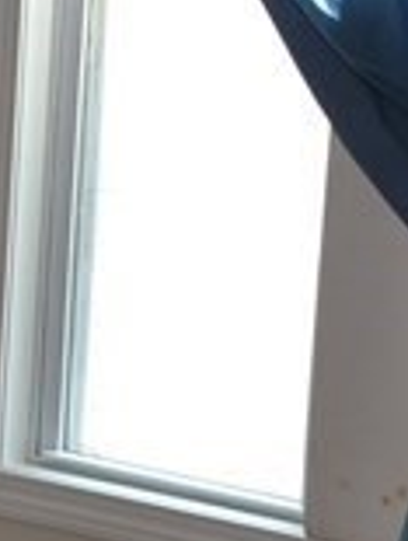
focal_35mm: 171
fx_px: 2676
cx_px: -370
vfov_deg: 11.5
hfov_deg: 8.3
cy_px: 291
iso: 400
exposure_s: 1/60
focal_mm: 18
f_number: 4
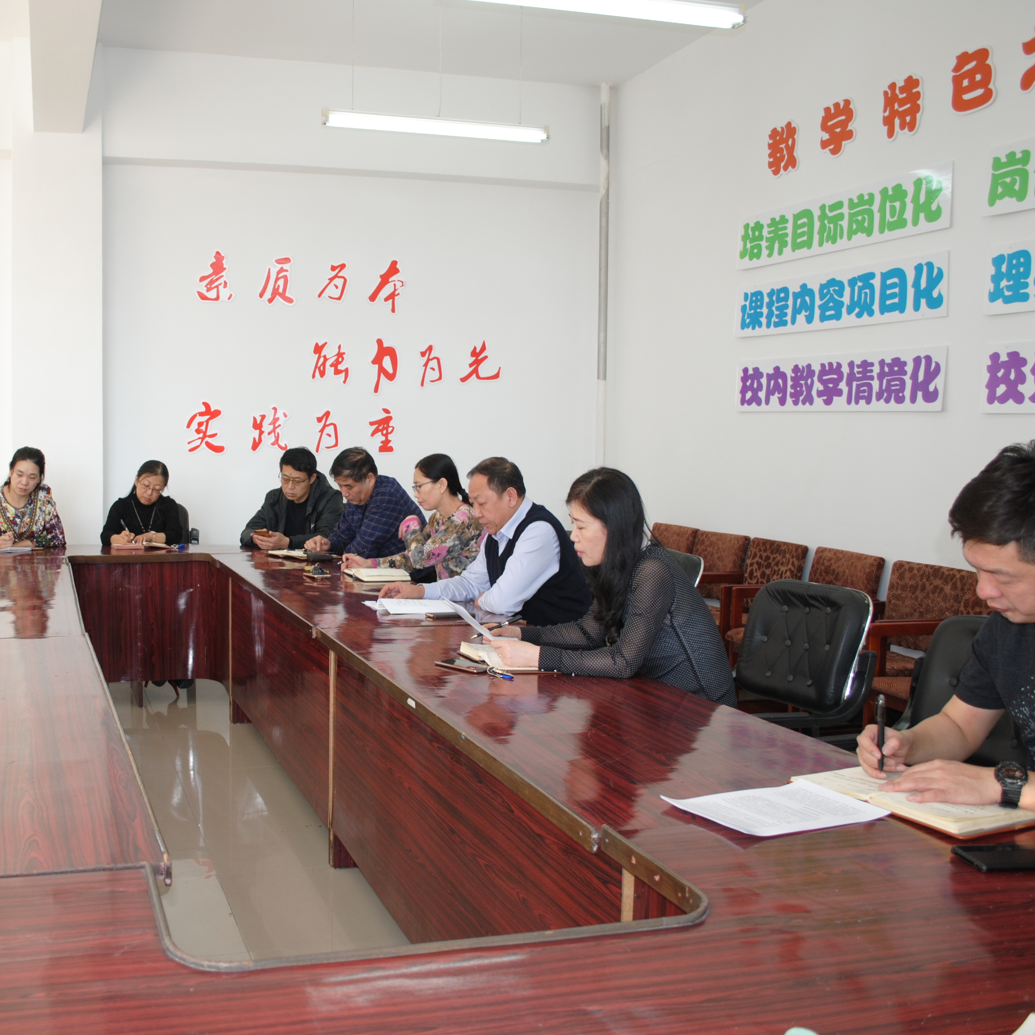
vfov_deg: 47.2
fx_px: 1184
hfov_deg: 46.4
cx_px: 339
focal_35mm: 35
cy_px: 514
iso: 200
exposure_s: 1/80
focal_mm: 18
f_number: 3.5
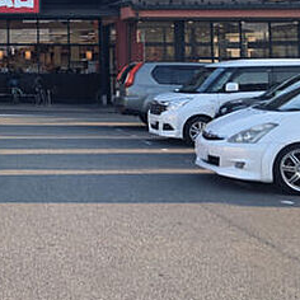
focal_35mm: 65
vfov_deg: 25.4
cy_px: 13
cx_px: -88
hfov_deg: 23.5
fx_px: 637
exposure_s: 1/360
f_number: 1.8
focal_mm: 3.99
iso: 20
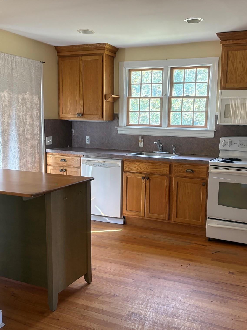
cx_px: 149
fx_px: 333
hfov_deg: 40.5
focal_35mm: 35
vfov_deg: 52.6
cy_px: 164
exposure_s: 1/60
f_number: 1.6
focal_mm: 5.96
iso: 160
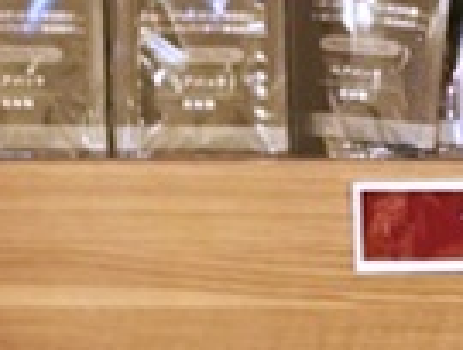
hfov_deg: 11.2
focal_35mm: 174
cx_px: 528
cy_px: 652
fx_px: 2334
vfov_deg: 8.2
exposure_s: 1/30
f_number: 1.57
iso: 469
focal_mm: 6.54
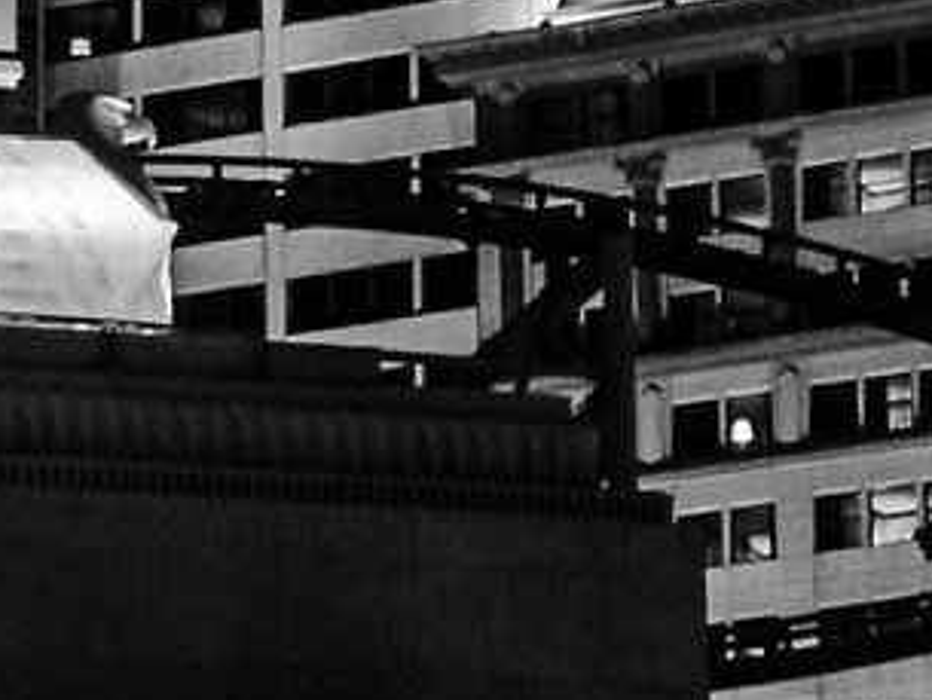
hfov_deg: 6.2
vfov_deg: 4.6
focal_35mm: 317
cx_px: 837
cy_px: -643
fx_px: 8538
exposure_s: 1/25
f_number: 4.5
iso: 400
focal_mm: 28
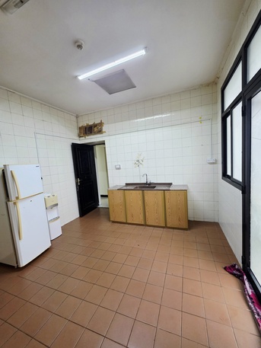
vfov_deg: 106.2
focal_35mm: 13
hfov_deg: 89.9
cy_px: 174
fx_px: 131
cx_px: 130
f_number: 1.9
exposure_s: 1/50.3
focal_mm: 2.2
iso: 250
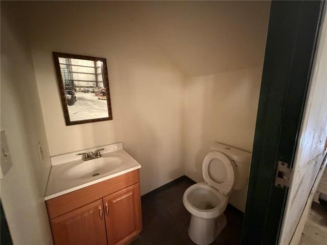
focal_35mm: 14
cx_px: 164
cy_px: 122
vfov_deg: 85.7
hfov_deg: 102.1
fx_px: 132
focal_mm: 2.22
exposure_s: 1/41
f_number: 2.2
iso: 1250
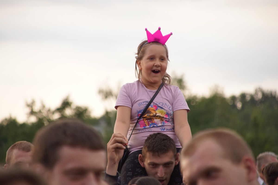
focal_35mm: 300
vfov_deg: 4.6
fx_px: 2316
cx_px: 139
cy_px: 92
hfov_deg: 6.9
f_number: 6.3
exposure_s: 1/320
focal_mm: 200
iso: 1000
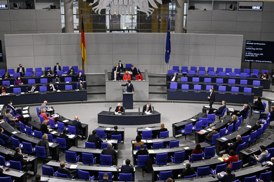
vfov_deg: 27.0
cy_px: 91
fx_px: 380
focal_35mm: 50
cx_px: 137
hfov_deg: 39.6
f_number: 6.3
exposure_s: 1/160
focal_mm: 50
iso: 5000
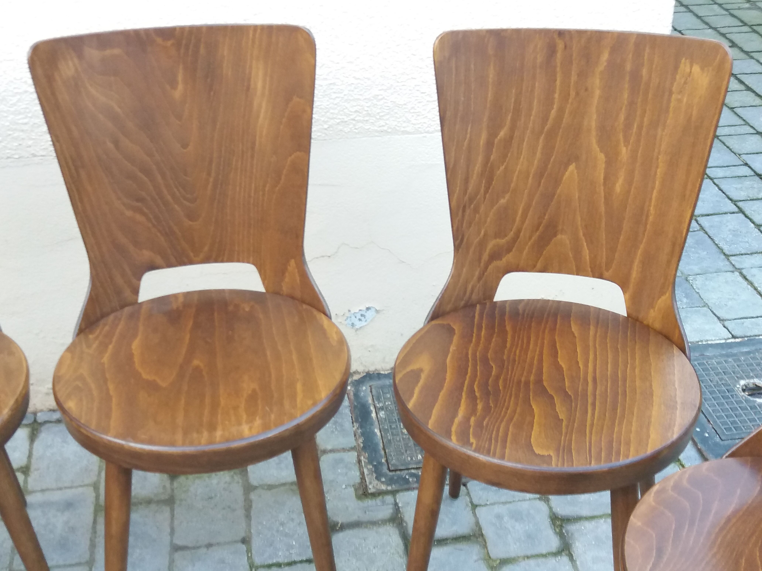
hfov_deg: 63.4
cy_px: 286
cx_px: 381
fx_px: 616
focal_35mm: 28
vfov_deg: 49.7
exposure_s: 1/33
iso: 125
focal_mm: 3.7
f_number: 1.9
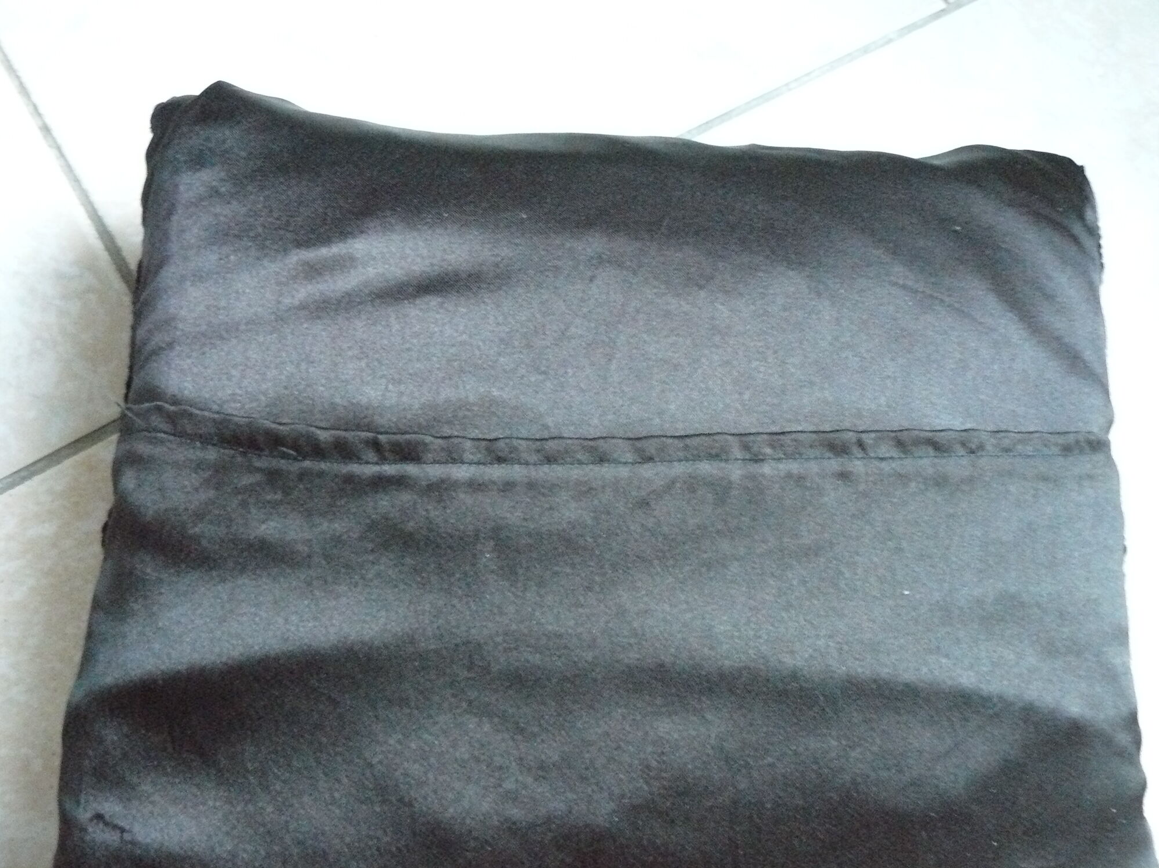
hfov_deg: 50.1
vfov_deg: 38.7
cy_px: 423
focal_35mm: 37
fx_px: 1239
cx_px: 586
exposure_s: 1/10
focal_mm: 6
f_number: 2.8
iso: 800
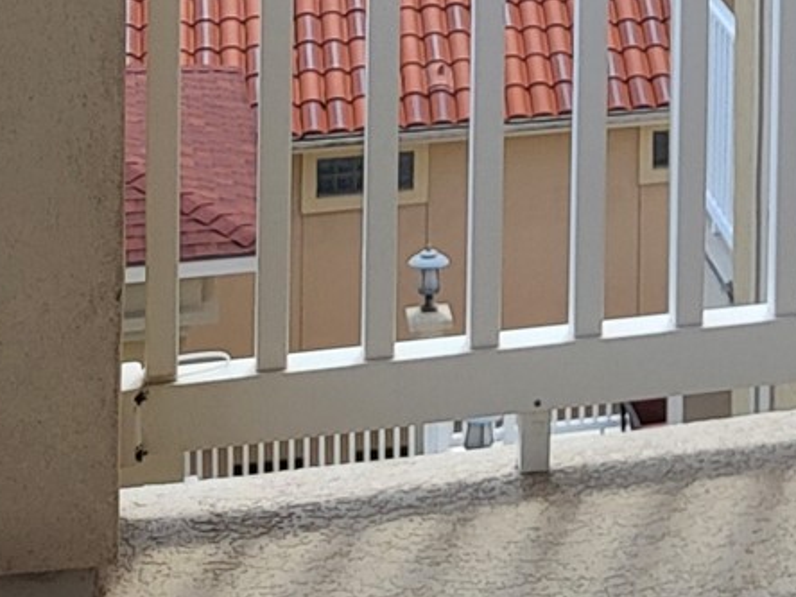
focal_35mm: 120
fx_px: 2759
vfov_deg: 11.0
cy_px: -663
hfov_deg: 15.7
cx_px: 977
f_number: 1.8
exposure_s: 1/1728
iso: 40
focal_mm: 5.4
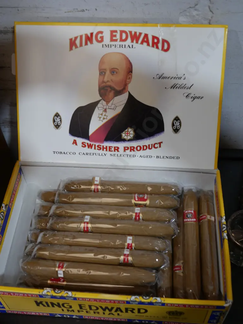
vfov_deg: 44.8
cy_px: 162
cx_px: 122
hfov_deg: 34.4
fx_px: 393
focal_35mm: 42
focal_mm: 21
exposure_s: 1/60
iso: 320
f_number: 4.6
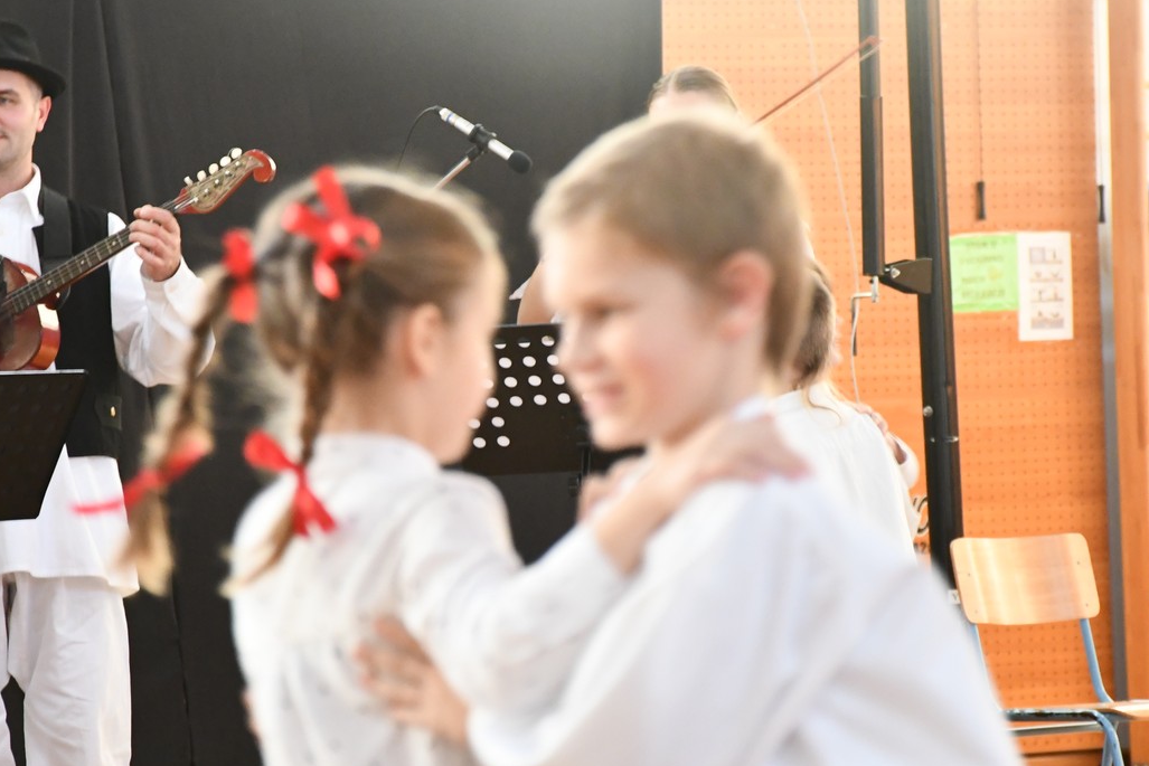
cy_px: 464
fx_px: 8650
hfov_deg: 7.6
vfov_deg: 5.1
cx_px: 496
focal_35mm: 271
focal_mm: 116
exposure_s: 1/80
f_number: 5.6
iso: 3200
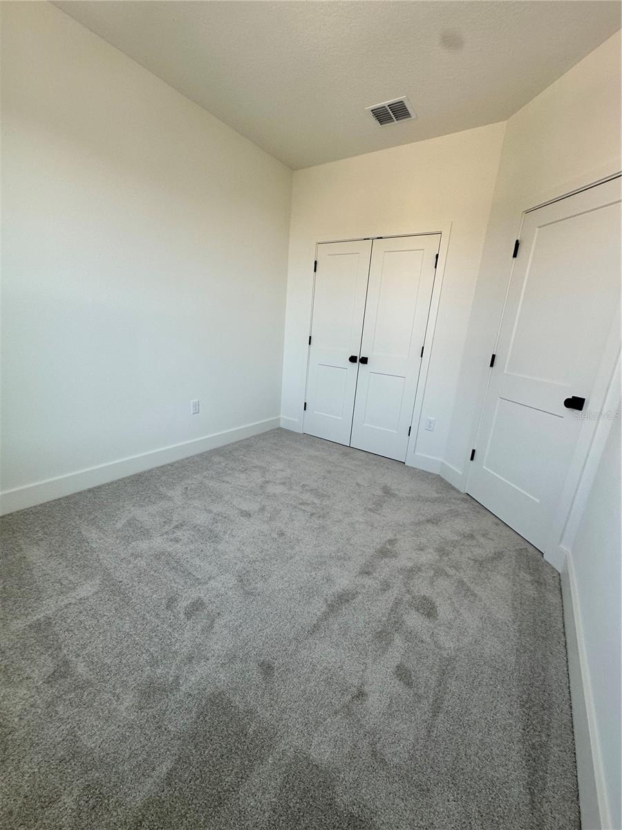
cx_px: 311
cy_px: 415
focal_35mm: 14
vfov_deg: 102.1
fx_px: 335
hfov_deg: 85.7
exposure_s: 1/120
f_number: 2.2
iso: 100
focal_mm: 2.22
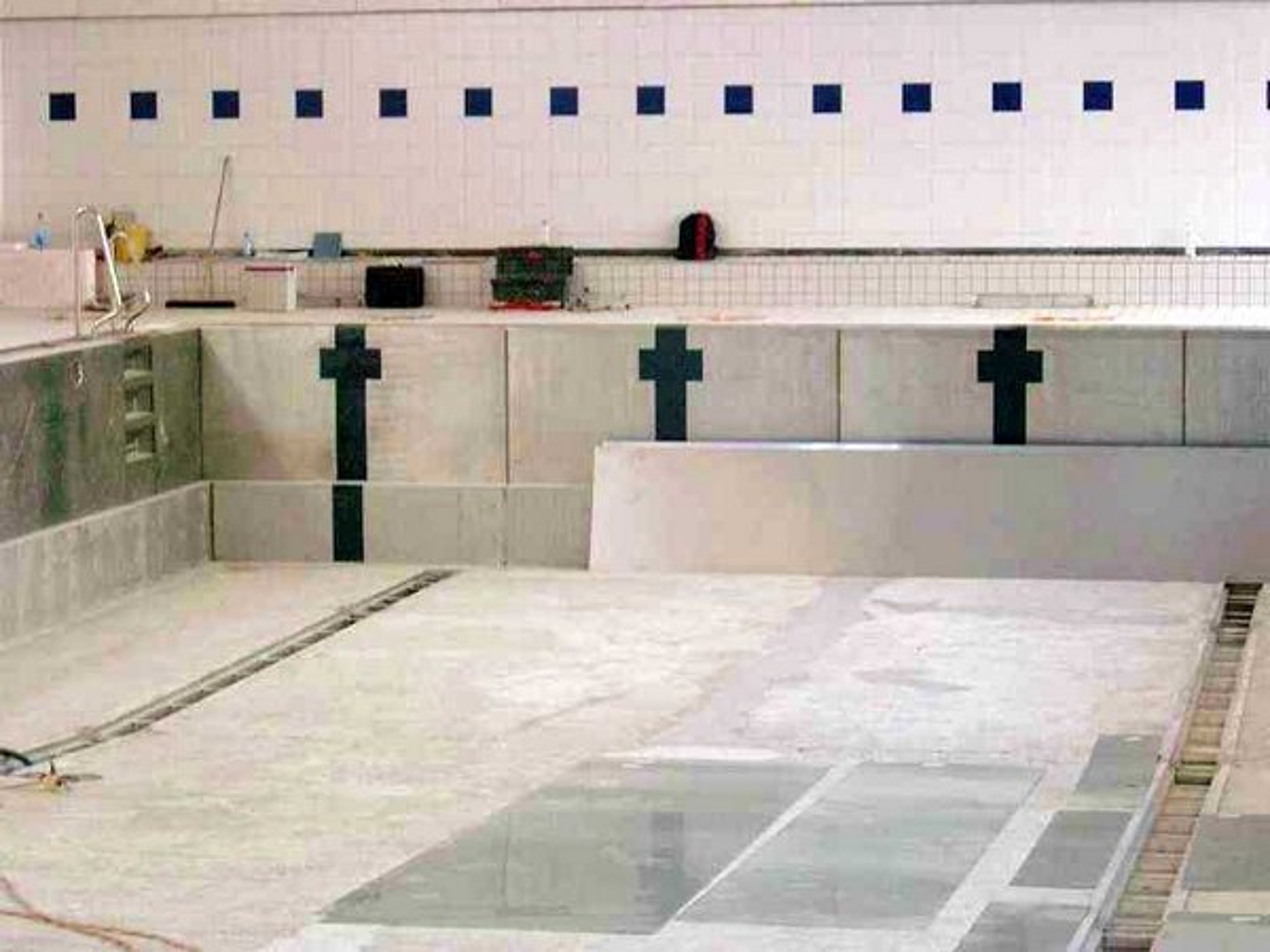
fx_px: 3632
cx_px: 635
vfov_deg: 14.9
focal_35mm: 99
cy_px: 476
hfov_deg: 19.8
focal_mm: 20.2
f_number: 4.6
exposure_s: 1/30
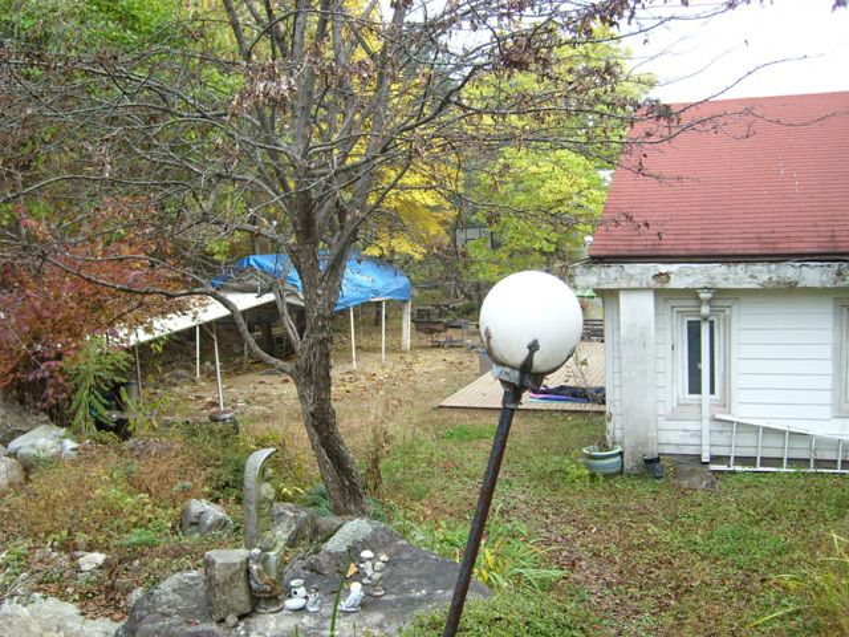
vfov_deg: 40.7
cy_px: 318
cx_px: 424
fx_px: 858
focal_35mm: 35
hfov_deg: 52.6
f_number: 2.8
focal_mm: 5.8
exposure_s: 1/176
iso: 50
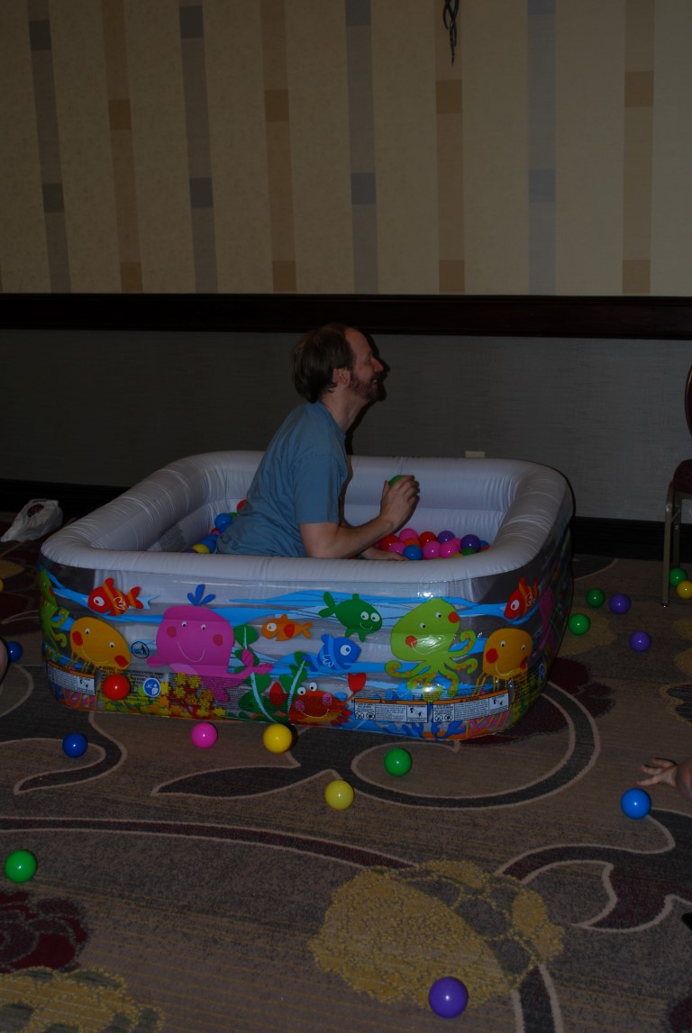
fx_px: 1294
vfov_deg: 43.6
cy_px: 516
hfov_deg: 30.0
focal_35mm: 45
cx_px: 346
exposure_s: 1/60
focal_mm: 30
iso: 100
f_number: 4.8
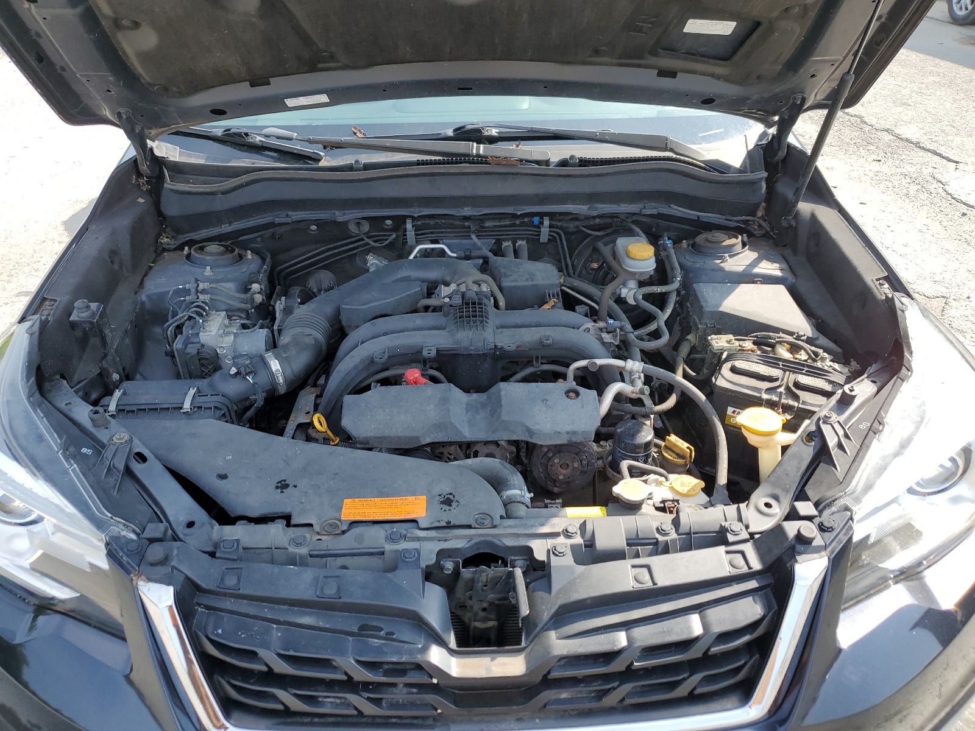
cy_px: 366
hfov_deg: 67.3
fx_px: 732
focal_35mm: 26
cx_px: 488
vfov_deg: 53.1
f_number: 1.5
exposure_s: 1/769
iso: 50
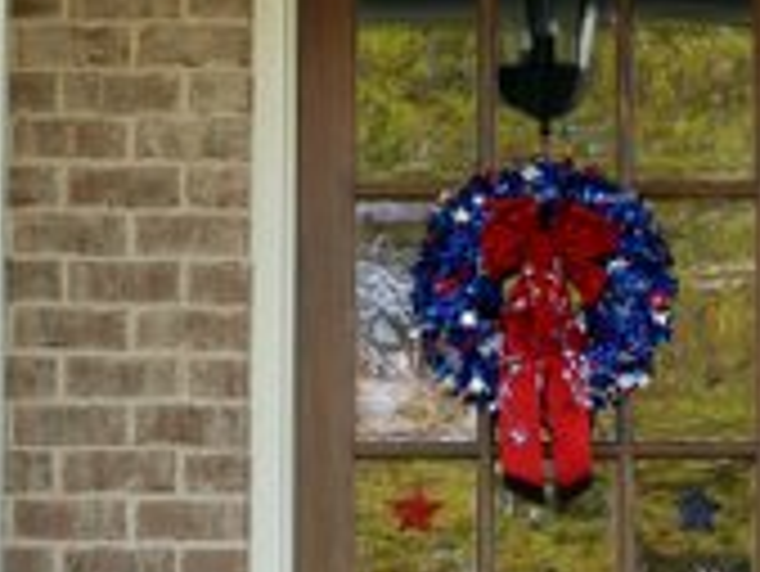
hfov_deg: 8.2
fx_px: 5295
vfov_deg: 6.1
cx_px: 585
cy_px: 696
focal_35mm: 241
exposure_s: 1/40
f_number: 5.2
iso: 80
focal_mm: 13.2
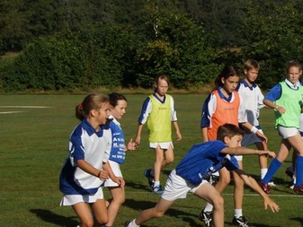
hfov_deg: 12.8
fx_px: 1344
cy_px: 133
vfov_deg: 9.7
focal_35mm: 153
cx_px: 273
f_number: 11
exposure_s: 1/320
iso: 100
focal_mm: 35
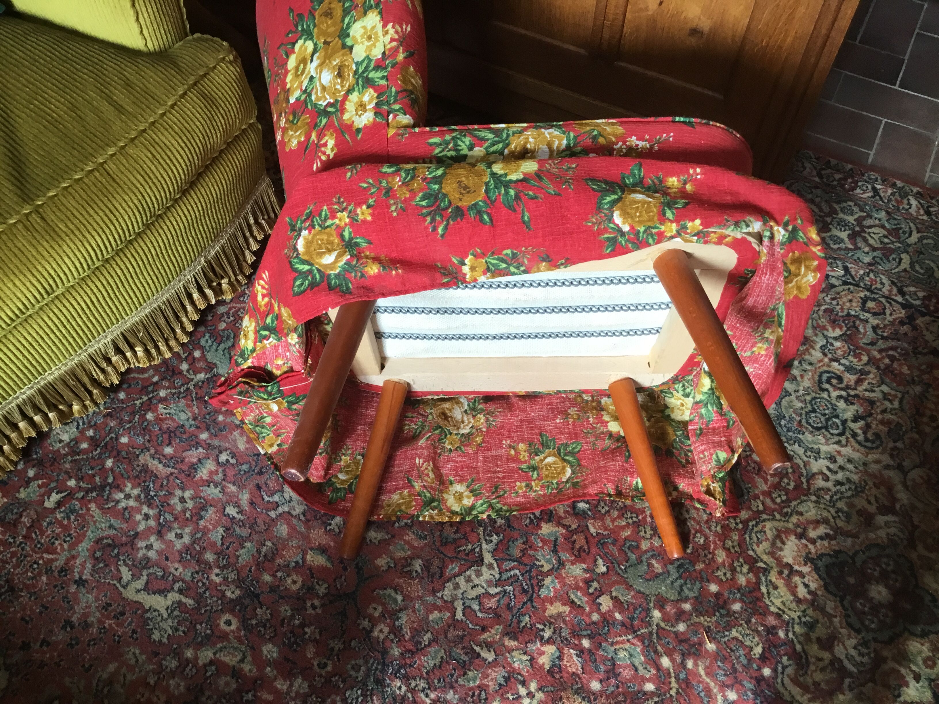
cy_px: 352
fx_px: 841
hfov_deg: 58.4
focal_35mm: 31
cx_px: 470
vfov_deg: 45.4
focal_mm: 3.3
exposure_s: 1/33
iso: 40
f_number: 2.4
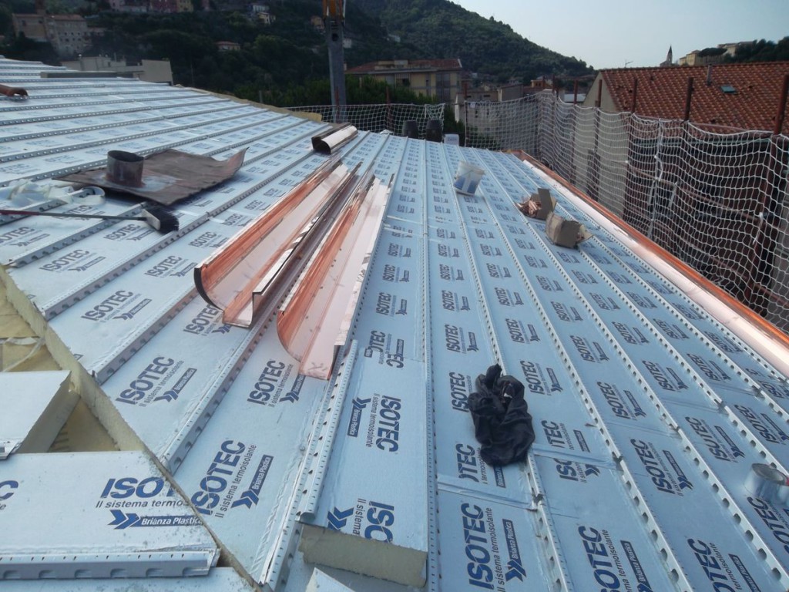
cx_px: 394
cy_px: 296
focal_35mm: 27
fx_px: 615
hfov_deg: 65.3
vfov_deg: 51.4
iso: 80
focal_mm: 4.9
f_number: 8.9
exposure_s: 1/180
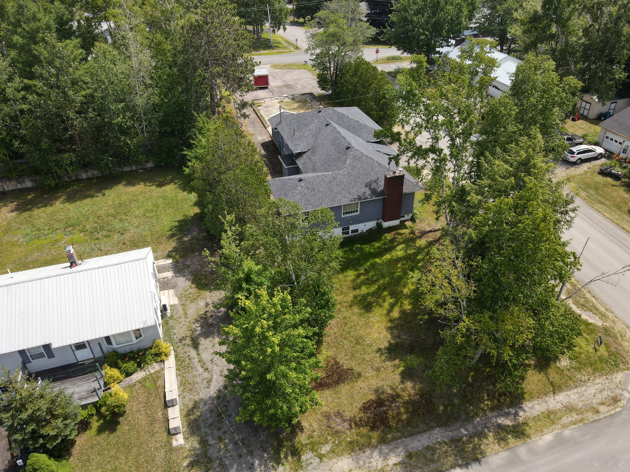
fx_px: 437
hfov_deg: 71.6
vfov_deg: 56.8
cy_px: 236
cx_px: 315
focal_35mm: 24
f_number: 2.8
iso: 100
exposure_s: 1/400
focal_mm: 4.5
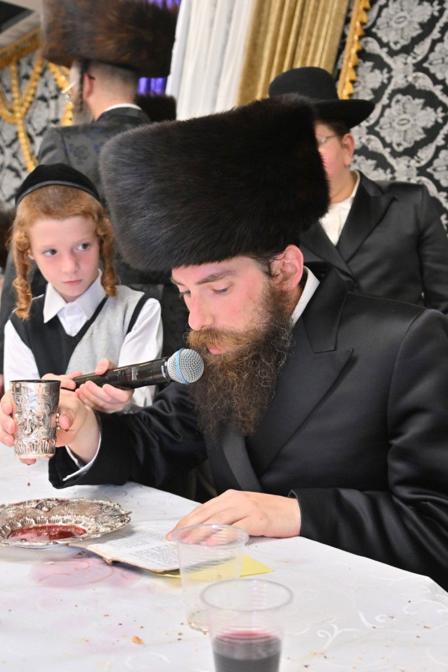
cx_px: 224
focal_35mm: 32
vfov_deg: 58.7
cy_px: 336
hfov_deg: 41.1
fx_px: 597
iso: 800
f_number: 4.5
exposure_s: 1/200
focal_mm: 32
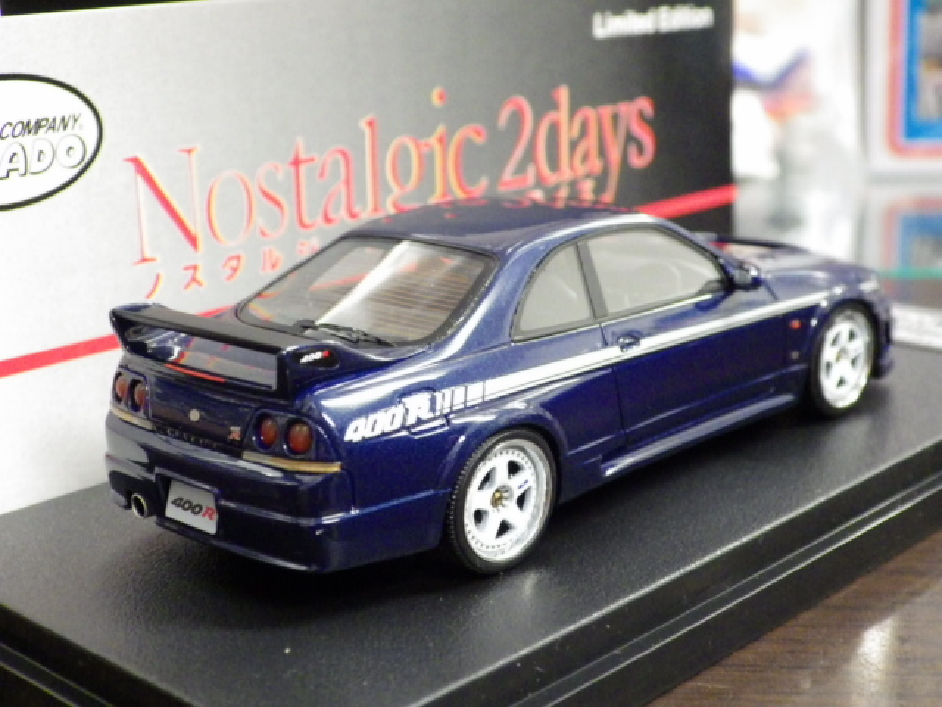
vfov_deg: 24.8
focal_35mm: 59
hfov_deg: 32.7
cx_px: 471
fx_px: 1606
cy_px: 354
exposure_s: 1/25
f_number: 4
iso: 1600
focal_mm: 10.7
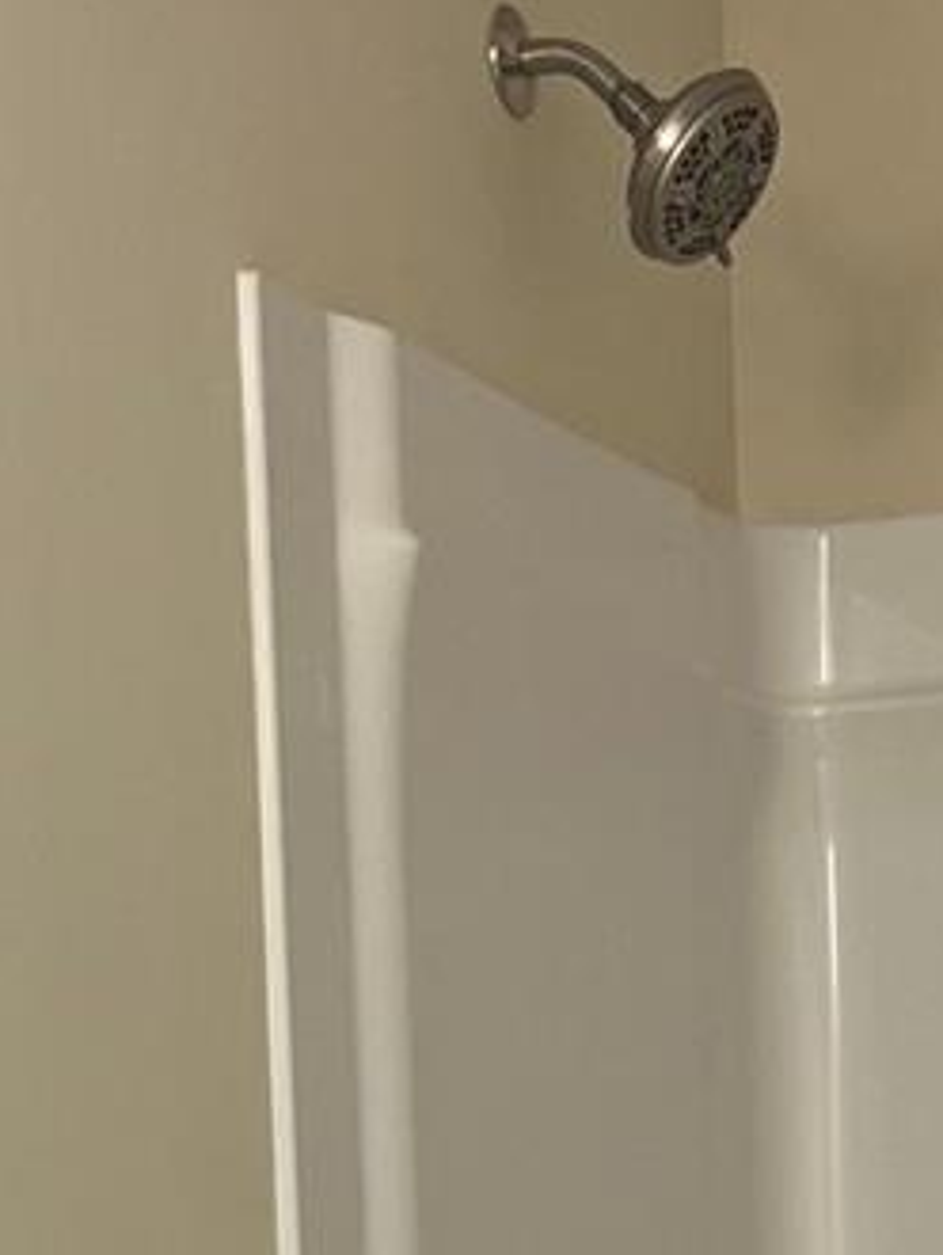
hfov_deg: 12.2
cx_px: 844
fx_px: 4389
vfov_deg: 14.0
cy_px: 2415
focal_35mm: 121
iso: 125
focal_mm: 5.1
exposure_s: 1/120
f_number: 1.6
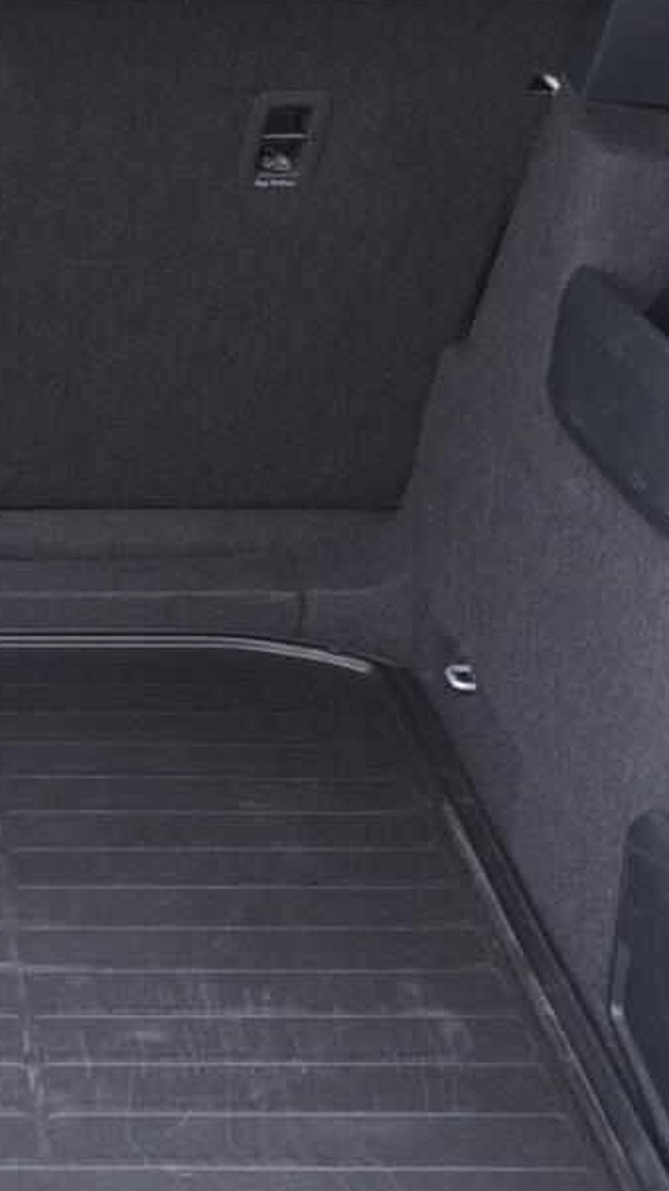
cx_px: -251
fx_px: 2019
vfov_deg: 32.8
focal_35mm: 64
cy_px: 536
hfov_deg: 17.4
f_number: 2.8
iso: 1250
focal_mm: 24
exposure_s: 1/40
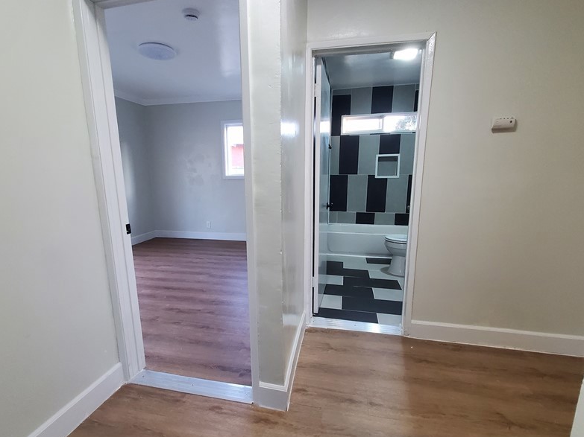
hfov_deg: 90.9
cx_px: 274
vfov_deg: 74.6
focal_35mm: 17
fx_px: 287
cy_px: 232
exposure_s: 1/60
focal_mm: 1.8
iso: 320
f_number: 2.2
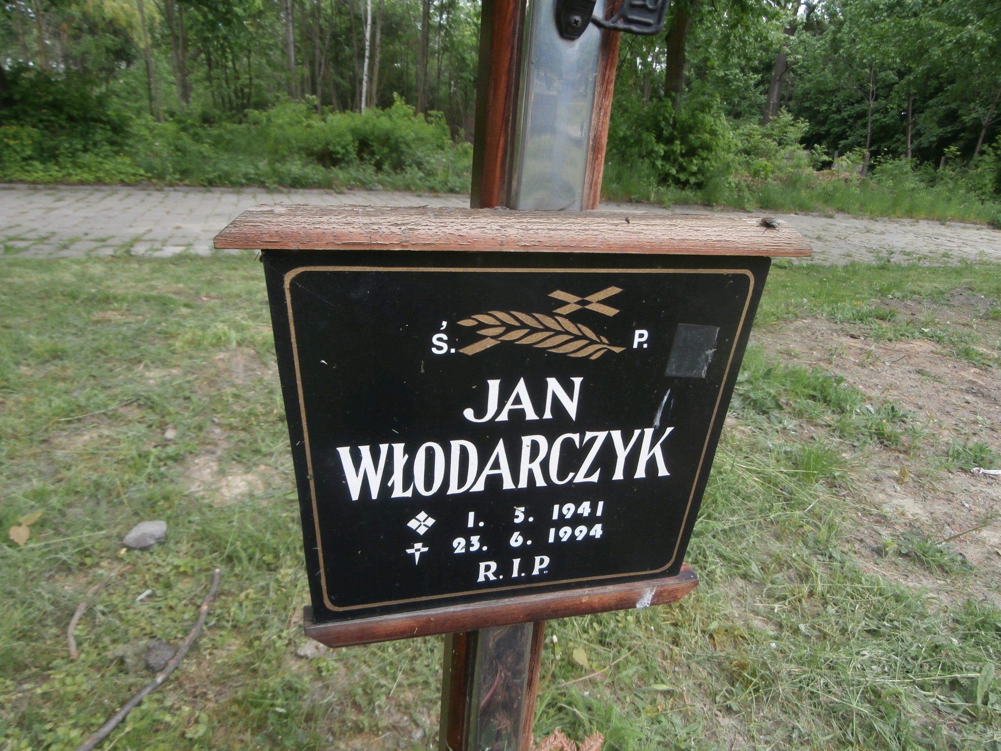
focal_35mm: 24
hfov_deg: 71.6
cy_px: 376
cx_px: 500
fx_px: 694
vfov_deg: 56.8
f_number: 3
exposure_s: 1/200
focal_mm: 4.2
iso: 100
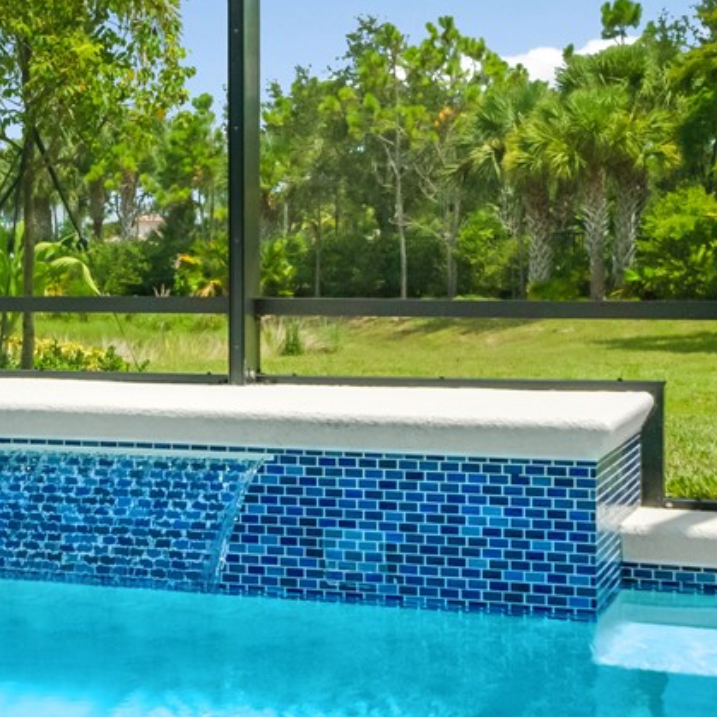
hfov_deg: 22.2
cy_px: 311
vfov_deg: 22.5
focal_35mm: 77
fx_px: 1804
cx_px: 145
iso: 2000
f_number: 8
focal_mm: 35
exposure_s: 1/1250
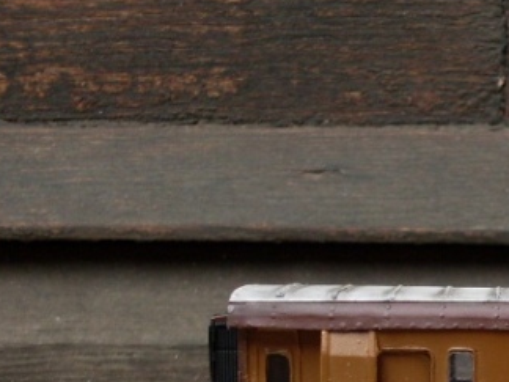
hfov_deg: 21.1
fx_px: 1309
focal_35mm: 89
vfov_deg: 16.2
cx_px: 529
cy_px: 406
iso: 80
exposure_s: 1/180
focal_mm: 6.3
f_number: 2.8
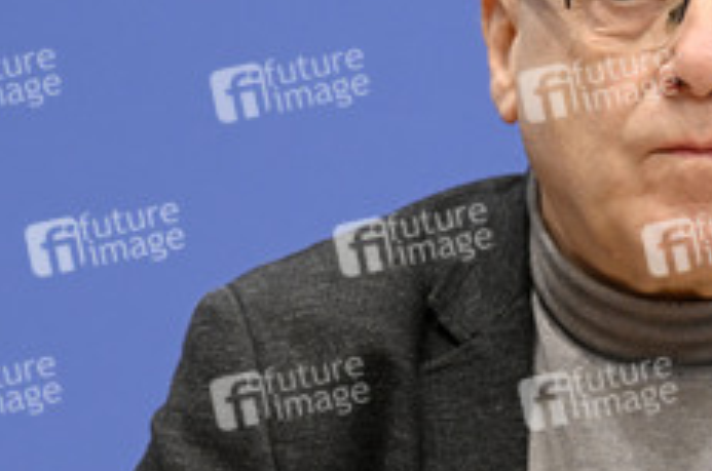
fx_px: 5211
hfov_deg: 7.8
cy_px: 163
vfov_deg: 5.2
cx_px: 640
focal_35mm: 264
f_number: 6.3
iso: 5000
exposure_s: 1/400
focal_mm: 135
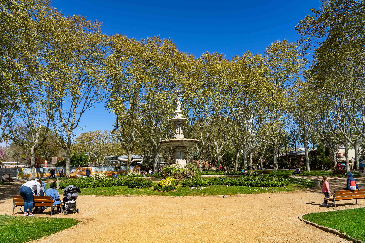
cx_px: 182
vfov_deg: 53.1
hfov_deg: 73.7
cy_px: 122
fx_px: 243
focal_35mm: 24
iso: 100
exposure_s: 1/640
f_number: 5.6
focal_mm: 24
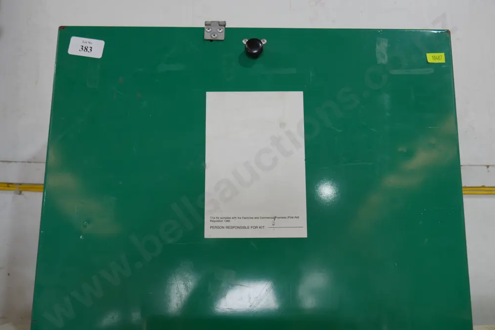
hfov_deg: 55.8
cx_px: 249
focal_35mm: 34
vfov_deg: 38.9
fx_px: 468
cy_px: 172
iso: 320
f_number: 4
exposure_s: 1/60
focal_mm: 16
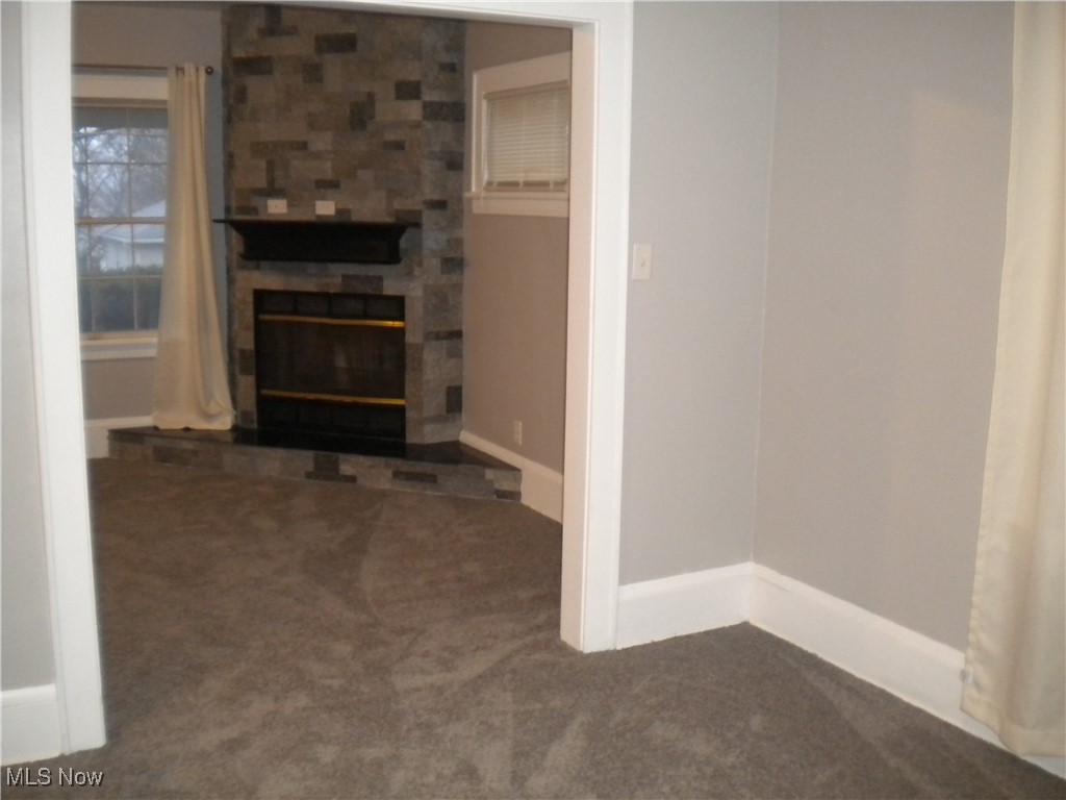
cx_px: 533
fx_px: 1078
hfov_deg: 52.6
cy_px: 400
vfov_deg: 40.7
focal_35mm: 35
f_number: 3.1
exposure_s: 1/30
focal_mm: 6.3
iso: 400
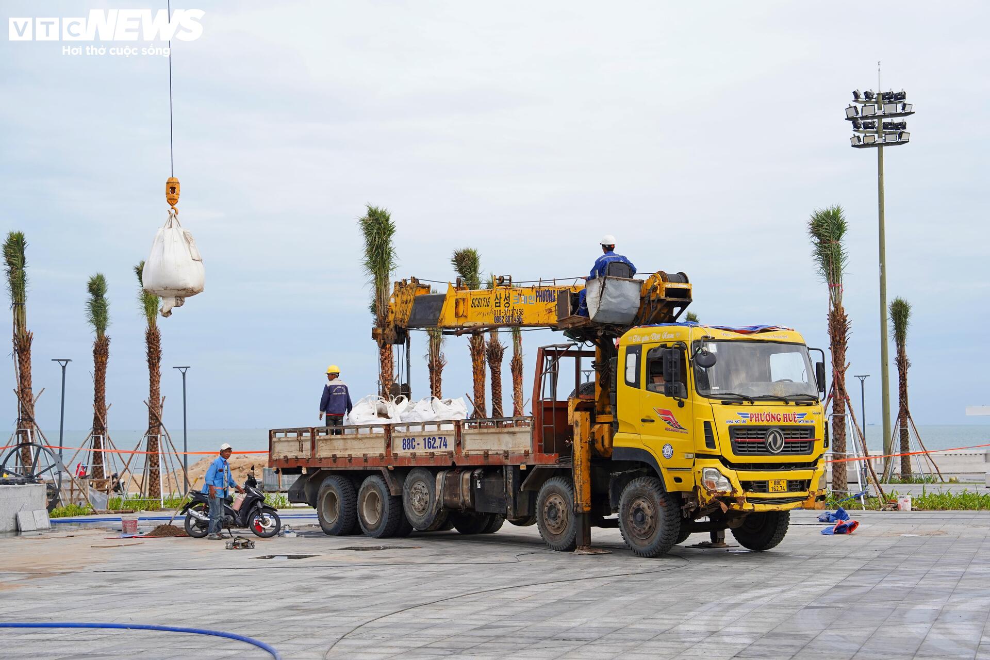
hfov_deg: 32.9
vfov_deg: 22.3
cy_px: 330
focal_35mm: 61
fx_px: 1677
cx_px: 495
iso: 250
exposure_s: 1/1250
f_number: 4
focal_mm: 61
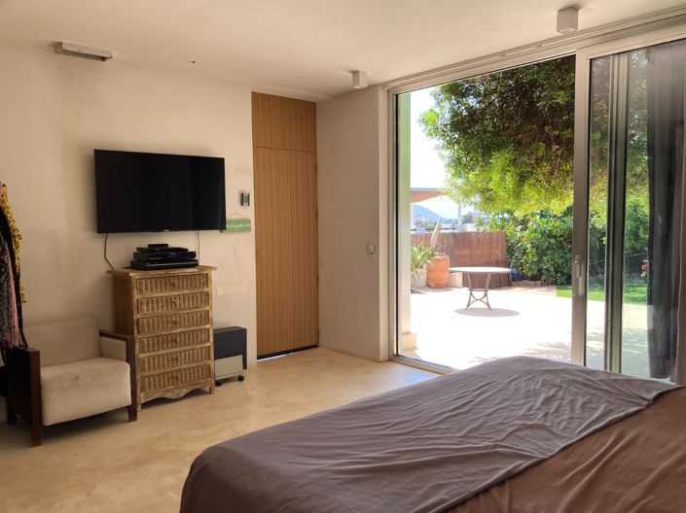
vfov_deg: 49.7
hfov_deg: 63.5
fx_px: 555
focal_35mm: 28
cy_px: 256
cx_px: 343
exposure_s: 1/214
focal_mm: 3.99
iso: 20
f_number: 1.8
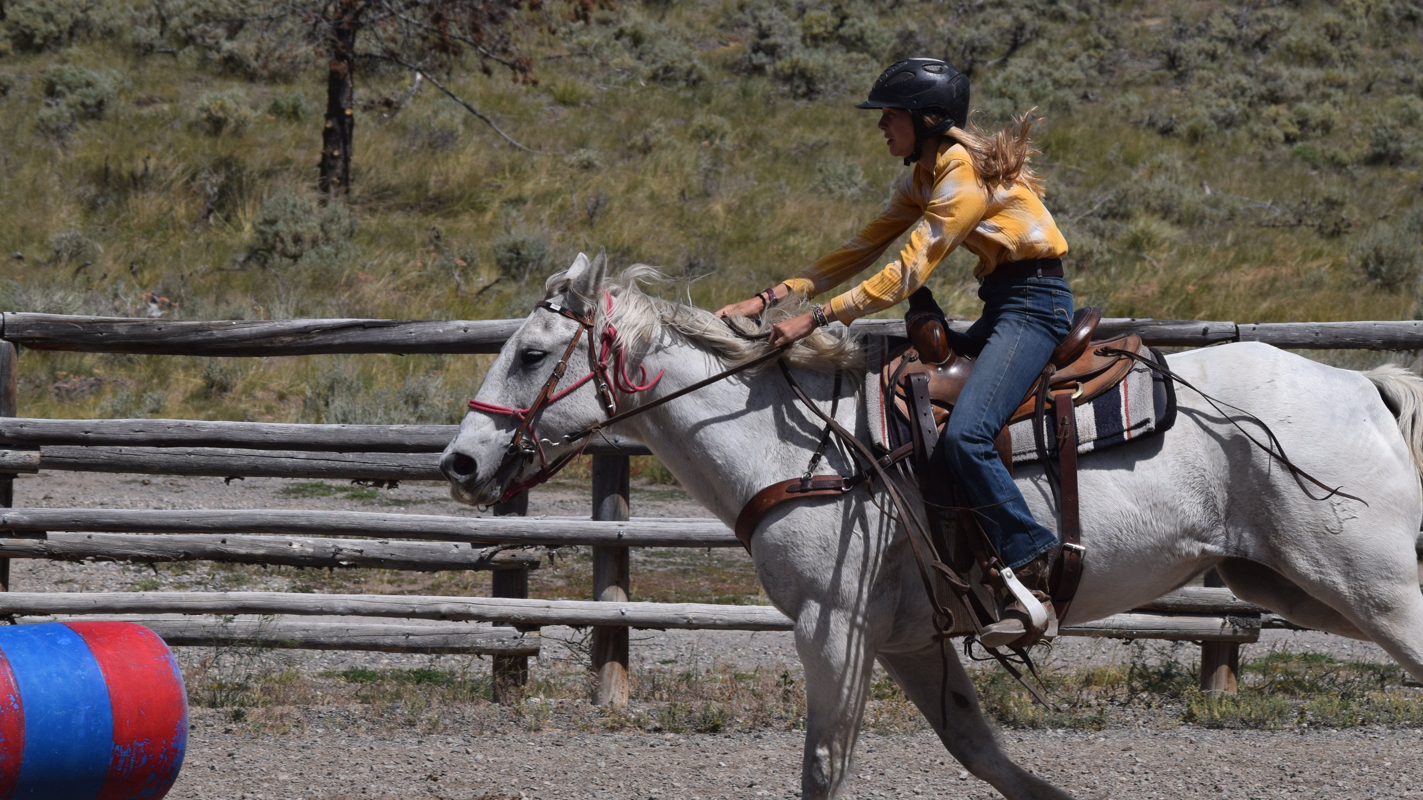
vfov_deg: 4.7
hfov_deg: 8.4
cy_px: 446
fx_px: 9660
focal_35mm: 256
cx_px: 853
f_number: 8
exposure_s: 1/2000
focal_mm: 120
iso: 400
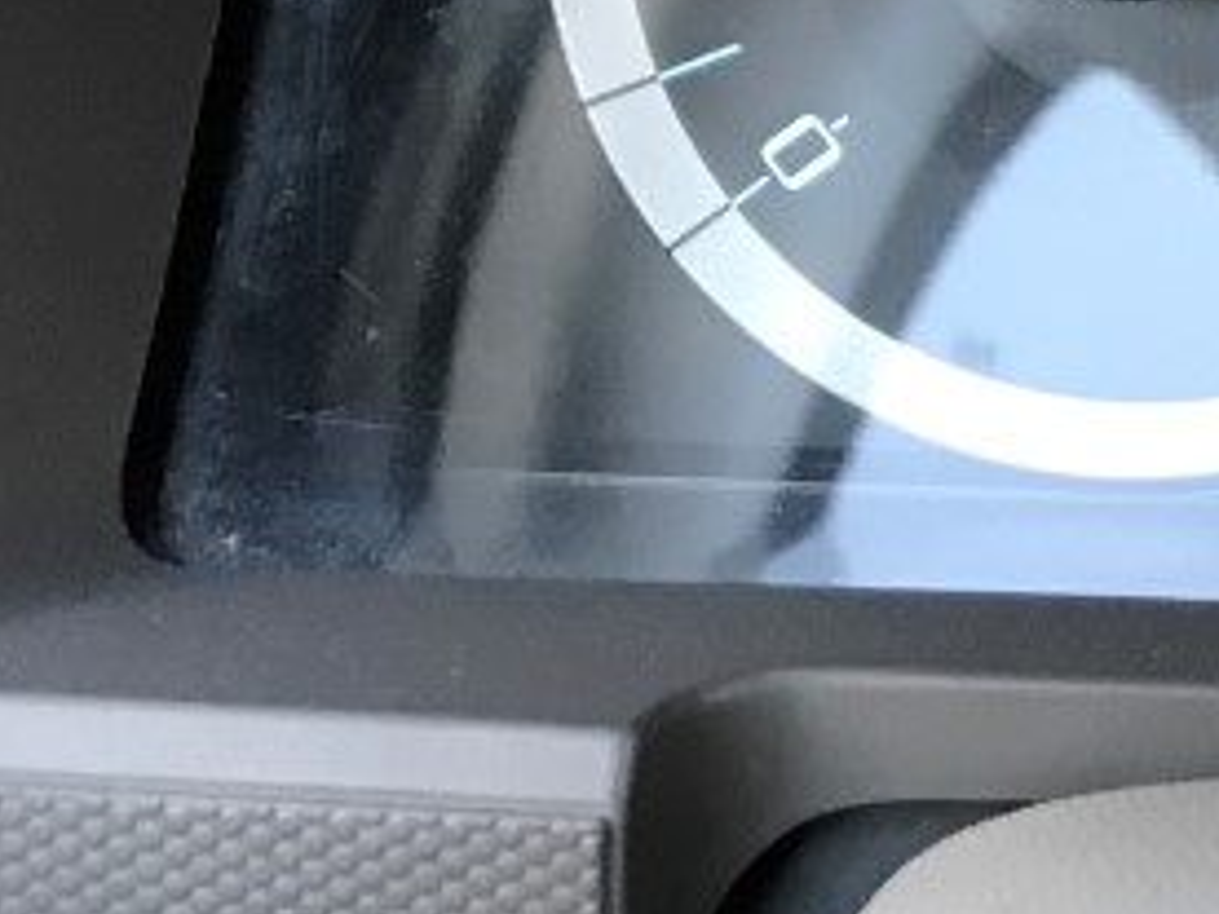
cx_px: 2146
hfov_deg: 16.2
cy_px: -238
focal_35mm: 104
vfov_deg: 13.7
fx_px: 3662
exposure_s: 1/30
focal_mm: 3.99
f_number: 1.8
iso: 40
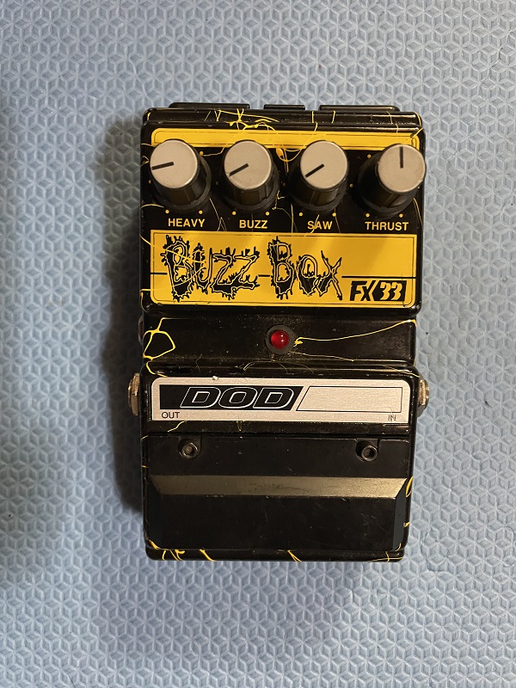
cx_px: 258
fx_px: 517
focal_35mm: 26
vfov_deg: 67.3
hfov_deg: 53.1
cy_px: 344
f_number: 1.6
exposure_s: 1/30
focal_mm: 4.2
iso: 640
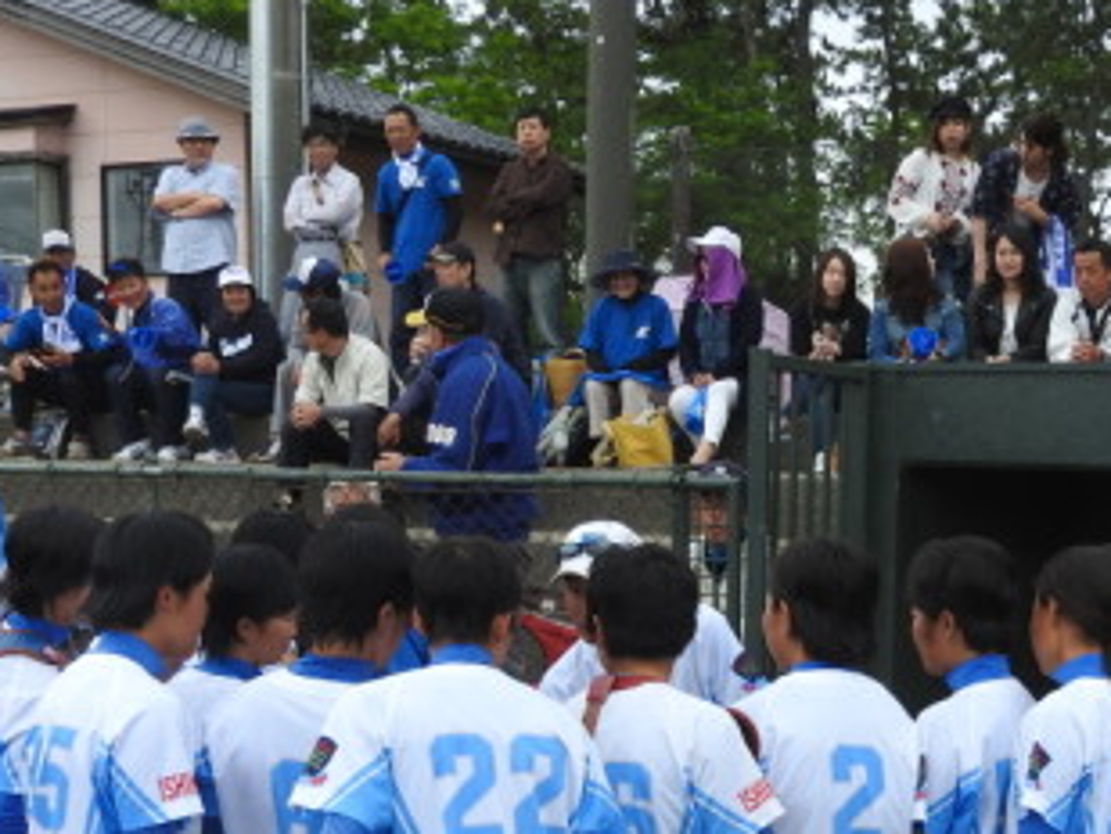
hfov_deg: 30.0
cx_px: 766
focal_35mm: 64
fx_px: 2055
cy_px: 762
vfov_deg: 22.4
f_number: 3.6
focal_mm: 5.9
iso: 100
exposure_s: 1/400
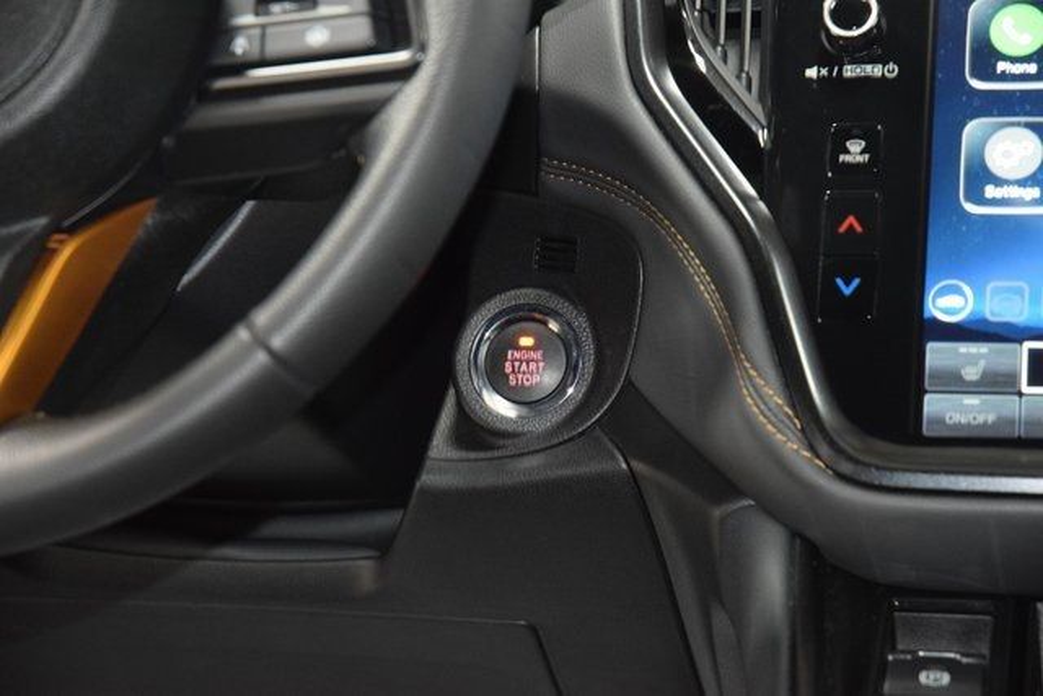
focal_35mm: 105
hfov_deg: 19.5
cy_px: 348
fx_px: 3043
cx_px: 522
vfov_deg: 13.0
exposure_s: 1/25
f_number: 4.5
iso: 3200
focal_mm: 70
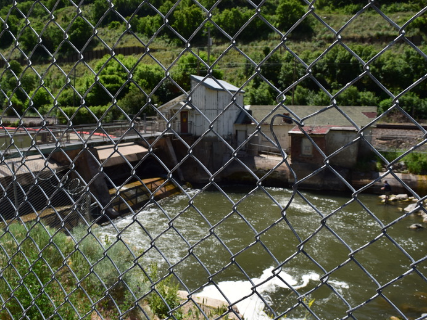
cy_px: 164
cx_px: 202
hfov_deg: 59.9
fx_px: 370
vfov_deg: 46.8
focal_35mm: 30
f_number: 11
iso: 280
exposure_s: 1/500
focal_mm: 18
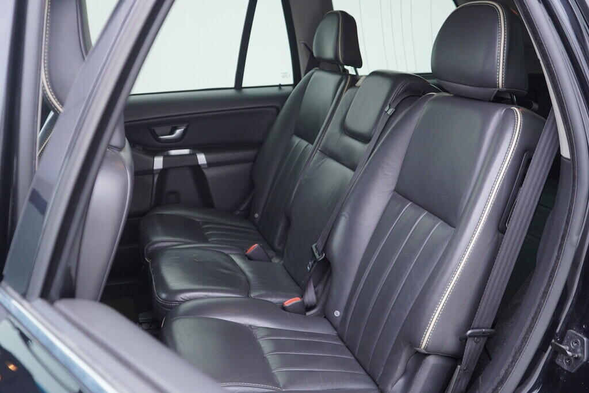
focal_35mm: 36
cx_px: 294
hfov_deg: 53.1
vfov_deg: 36.9
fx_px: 589
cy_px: 196
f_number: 2.8
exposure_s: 1/40
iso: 320
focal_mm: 24
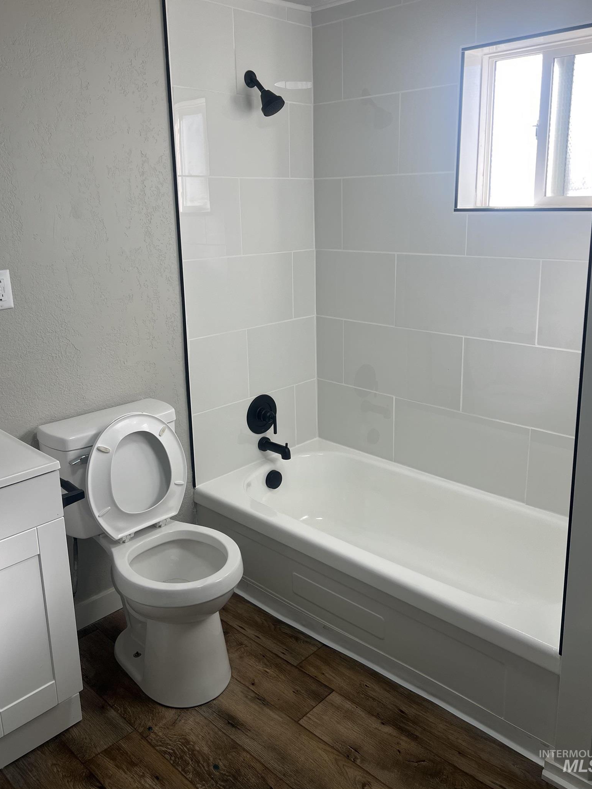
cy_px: 354
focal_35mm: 29
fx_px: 661
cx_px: 297
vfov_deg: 61.5
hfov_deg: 48.2
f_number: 1.5
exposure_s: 1/164
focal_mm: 5.7
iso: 40
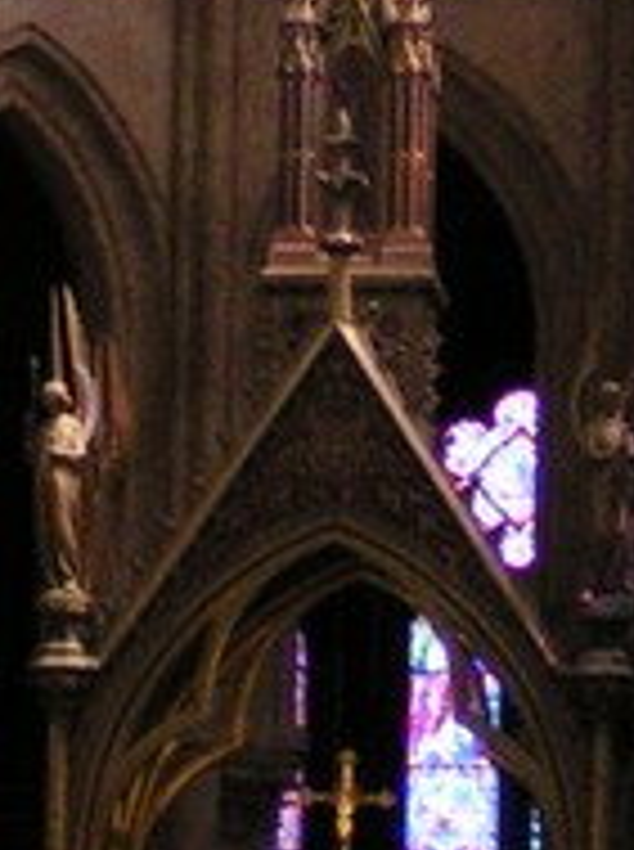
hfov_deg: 5.0
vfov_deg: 6.7
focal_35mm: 294
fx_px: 7204
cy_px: 29
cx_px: -148
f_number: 3.2
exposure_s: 1/25
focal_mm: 8
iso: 200
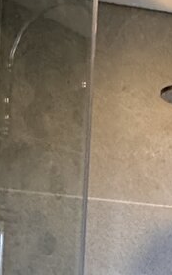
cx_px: 247
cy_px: 408
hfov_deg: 12.4
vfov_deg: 18.4
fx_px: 758
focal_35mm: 101
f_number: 2.2
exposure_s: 1/99
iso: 320
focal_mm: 2.22
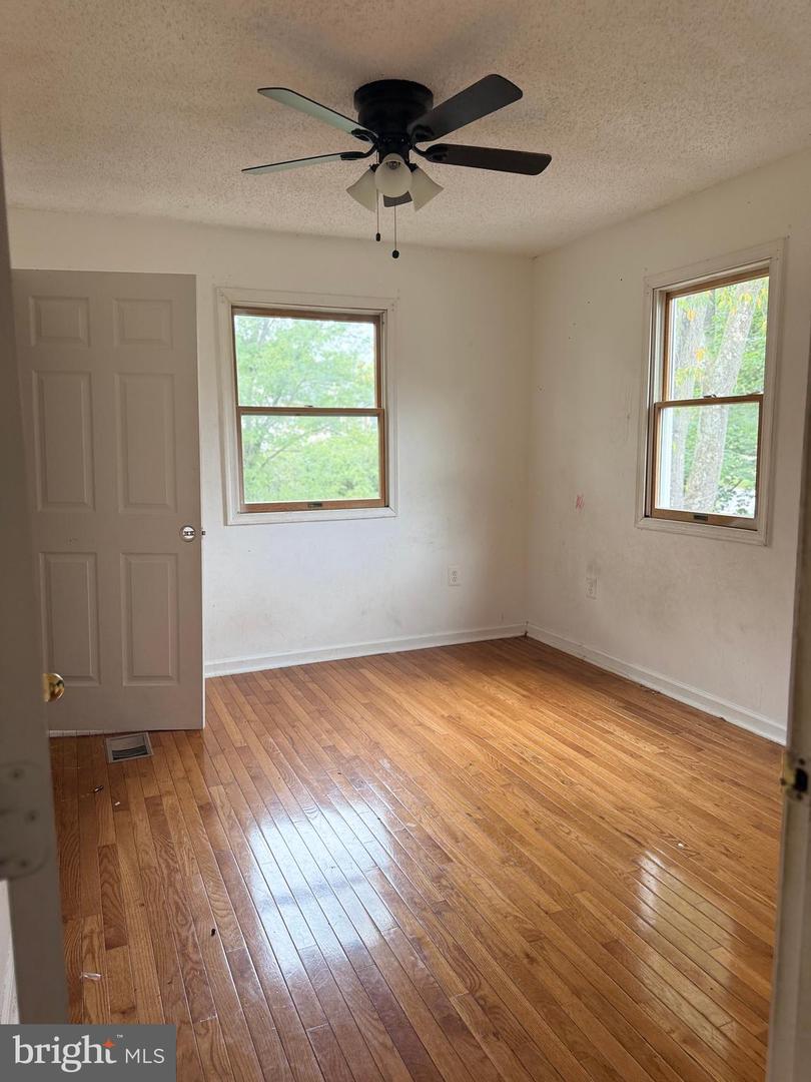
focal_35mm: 24
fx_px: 750
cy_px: 541
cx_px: 406
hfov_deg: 56.8
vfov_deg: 71.6
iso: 125
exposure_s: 1/125
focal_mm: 6.76
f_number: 1.78
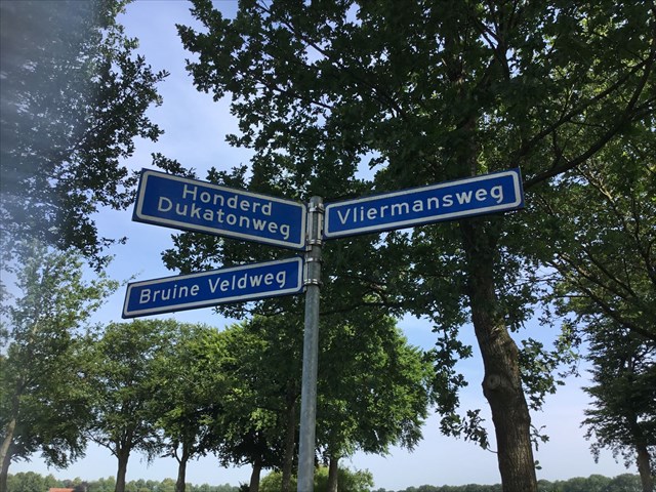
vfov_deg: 45.4
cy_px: 246
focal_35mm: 31
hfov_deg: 58.4
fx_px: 587
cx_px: 328
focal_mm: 3.3
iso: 25
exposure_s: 1/679
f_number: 2.4
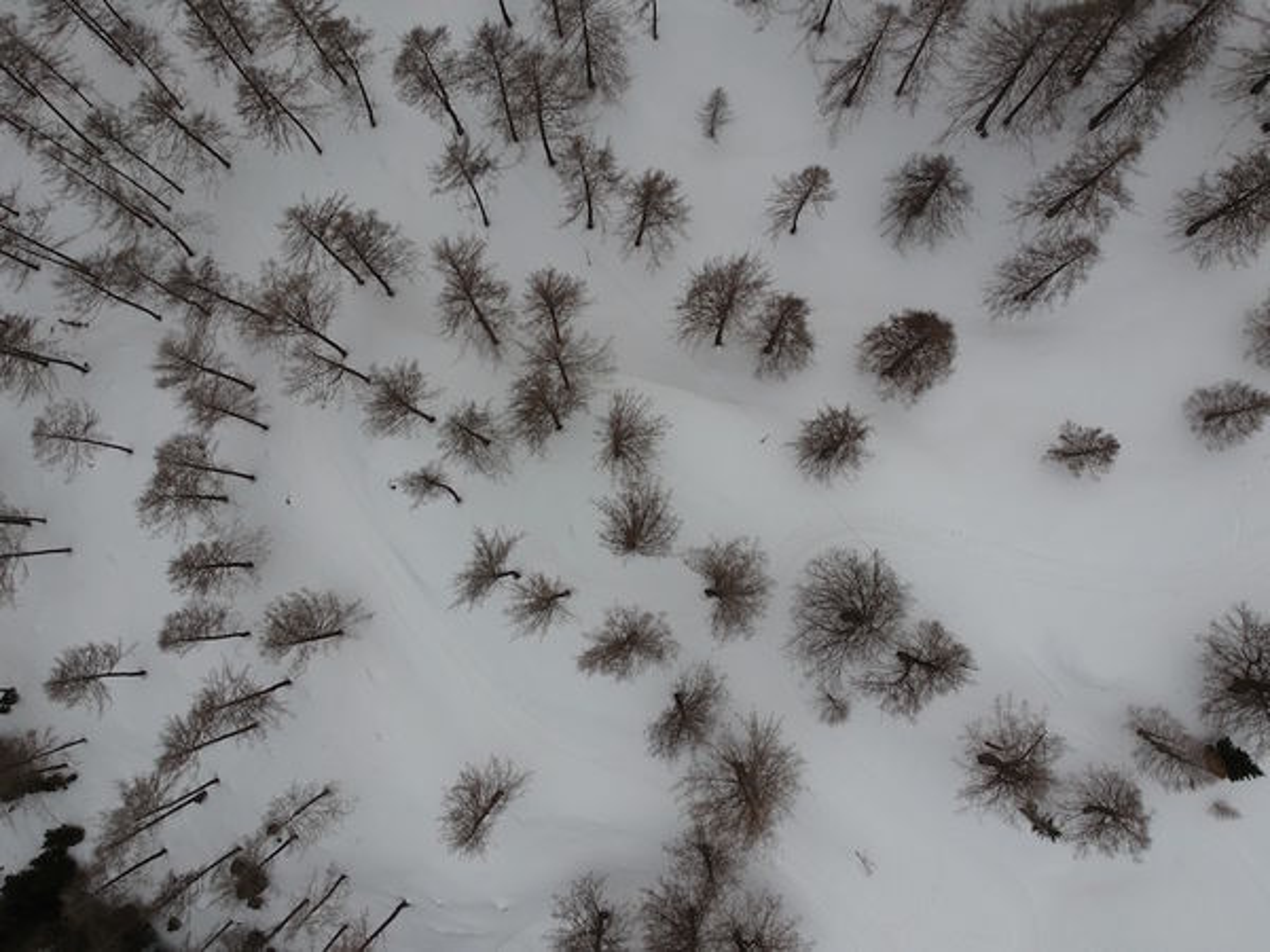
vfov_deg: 54.9
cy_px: 476
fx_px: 917
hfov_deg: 69.4
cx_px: 635
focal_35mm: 25
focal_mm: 4.49
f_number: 2.6
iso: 100
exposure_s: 1/2500
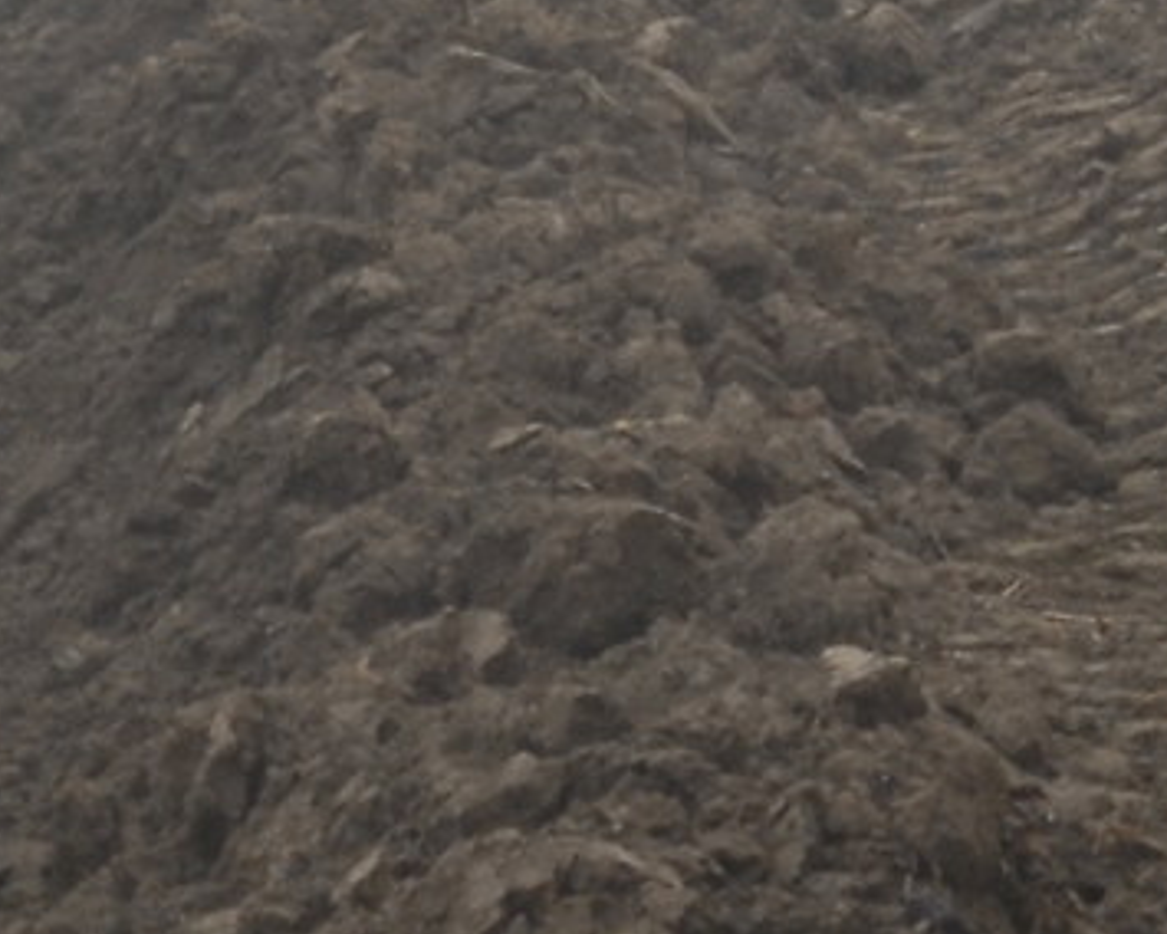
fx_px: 17097
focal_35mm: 495
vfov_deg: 3.1
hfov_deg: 3.9
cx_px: 579
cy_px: -1108
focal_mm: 52
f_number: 10
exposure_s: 1/100
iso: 200
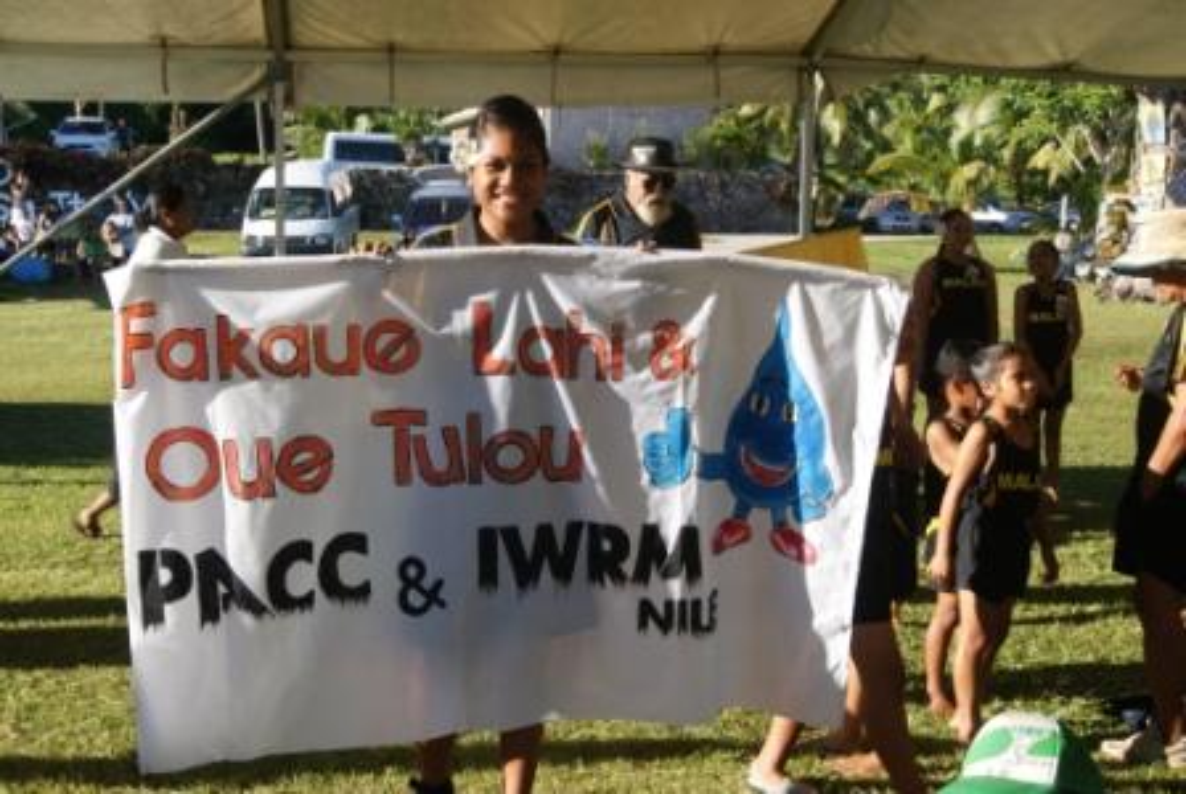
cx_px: 593
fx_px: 1484
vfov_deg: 30.0
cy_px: 397
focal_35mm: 45
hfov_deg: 43.6
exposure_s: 1/80
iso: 100
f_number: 9
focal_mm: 30
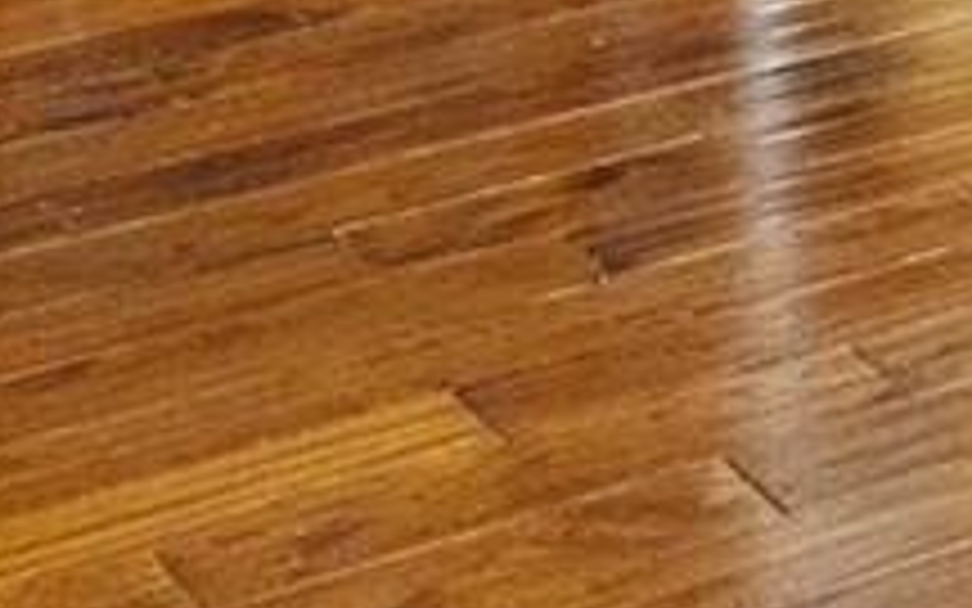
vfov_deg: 6.7
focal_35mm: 166
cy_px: -1531
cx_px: 3069
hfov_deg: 9.4
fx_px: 4397
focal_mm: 11
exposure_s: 1/1.25
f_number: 8
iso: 400
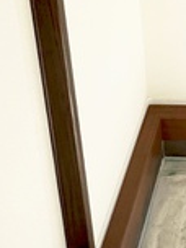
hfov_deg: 20.8
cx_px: 278
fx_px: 430
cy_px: -183
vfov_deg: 22.0
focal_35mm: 60
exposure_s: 1/100
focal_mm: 1.57
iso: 32
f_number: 1.8
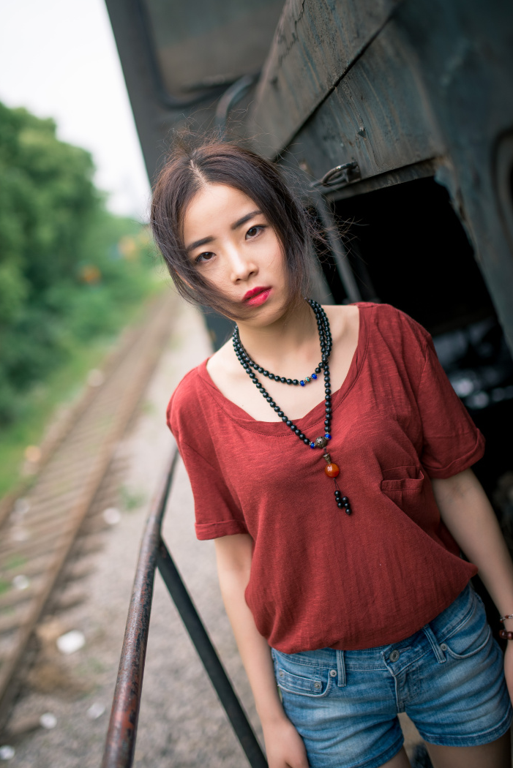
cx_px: 232
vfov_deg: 48.4
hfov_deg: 33.4
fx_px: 854
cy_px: 361
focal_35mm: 40
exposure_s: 1/640
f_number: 1.4
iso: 100
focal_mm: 35
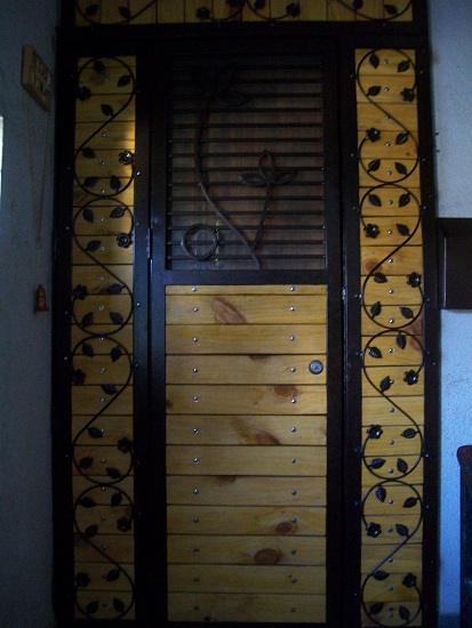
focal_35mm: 34
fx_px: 618
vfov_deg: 53.9
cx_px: 236
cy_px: 314
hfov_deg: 41.8
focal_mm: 6.1
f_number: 2.7
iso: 200
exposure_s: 1/8
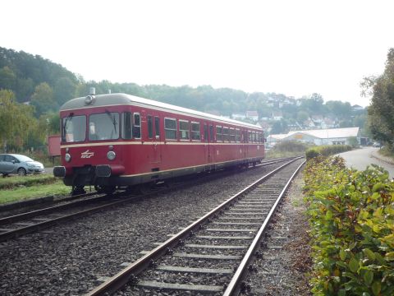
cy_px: 148
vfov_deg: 44.2
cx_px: 197
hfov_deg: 56.8
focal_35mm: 32
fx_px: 364
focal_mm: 5.2
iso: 100
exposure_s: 1/250
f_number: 4
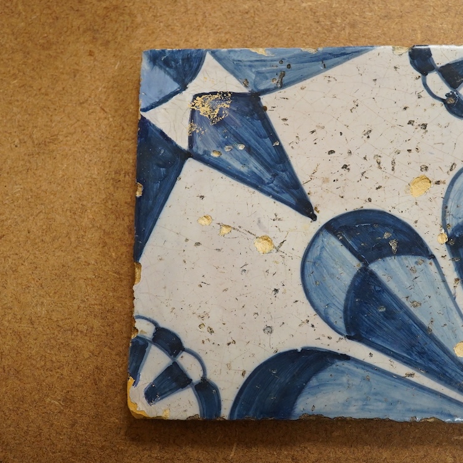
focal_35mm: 58
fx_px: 878
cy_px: 232
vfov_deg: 29.6
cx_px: 298
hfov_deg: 29.4
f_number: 7.1
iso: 2500
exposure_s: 1/200
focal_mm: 30
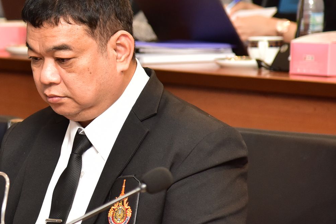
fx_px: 2577
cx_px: -39
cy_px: 92
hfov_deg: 7.4
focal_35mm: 276
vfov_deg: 5.0
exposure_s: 1/100
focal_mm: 110
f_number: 5
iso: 1600
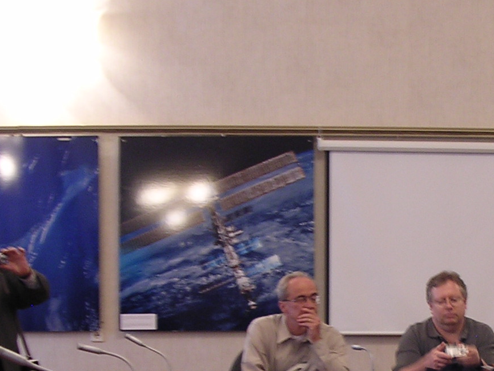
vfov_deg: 16.1
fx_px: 1285
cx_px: 455
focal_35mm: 90
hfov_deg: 21.2
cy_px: 374
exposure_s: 1/7.4
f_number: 2.8
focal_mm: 5.8
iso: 100
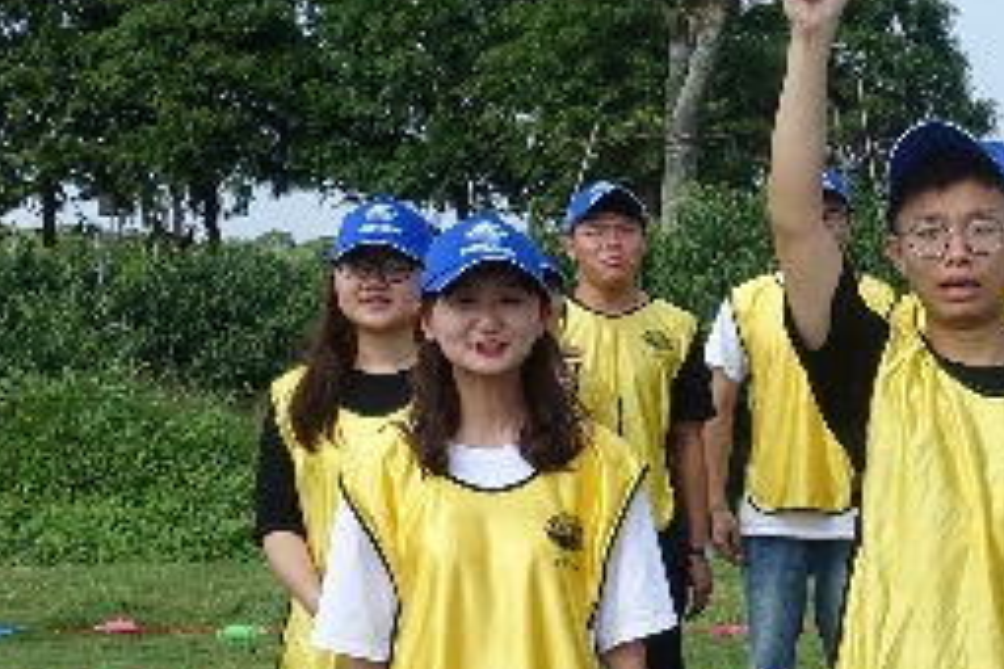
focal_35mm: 94
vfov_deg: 14.5
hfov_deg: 21.3
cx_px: 854
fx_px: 2621
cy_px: 496
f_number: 5.6
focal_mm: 8.8
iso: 125
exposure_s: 1/320
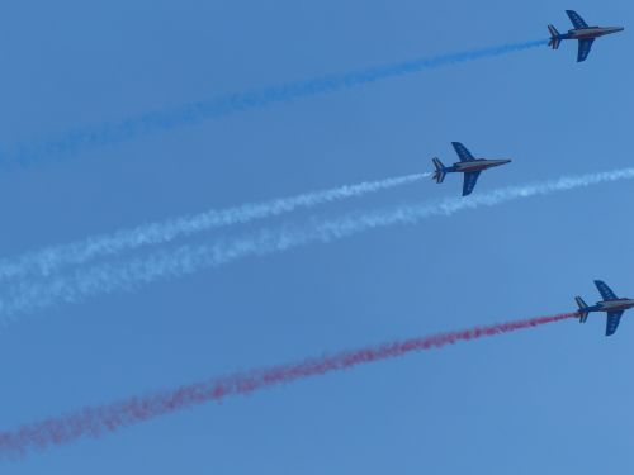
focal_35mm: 214
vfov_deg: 6.9
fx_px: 3919
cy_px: 238
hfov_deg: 9.2
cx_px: 317
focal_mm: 38.5
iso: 100
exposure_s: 1/1600
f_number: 4
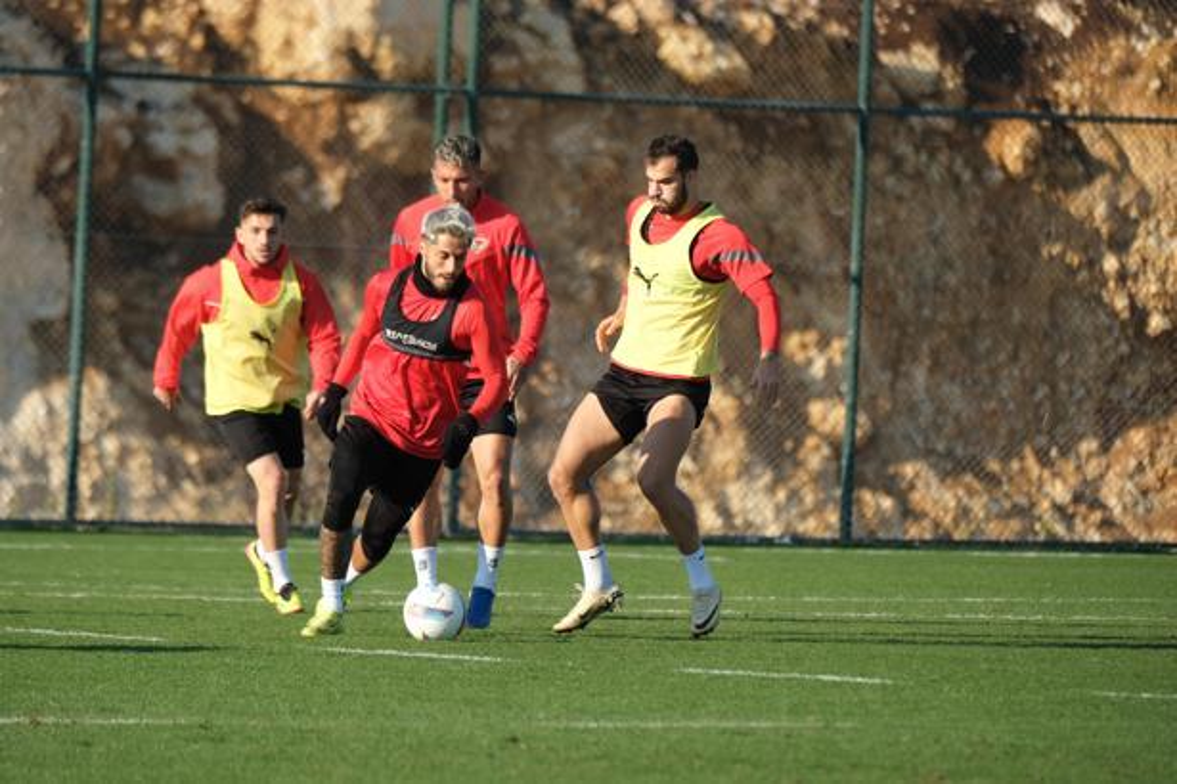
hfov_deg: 5.1
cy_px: 392
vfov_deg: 3.4
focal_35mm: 406
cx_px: 588
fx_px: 13273
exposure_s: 1/800
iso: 250
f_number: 5
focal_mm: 270.6
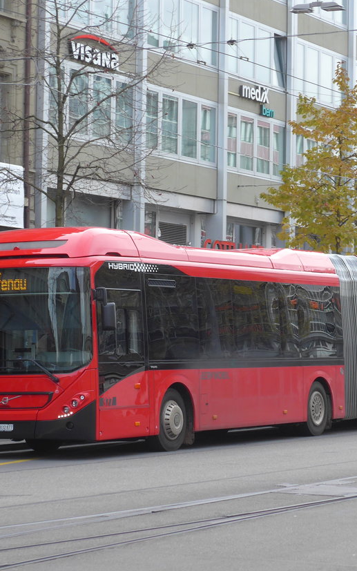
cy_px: 274
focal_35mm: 123
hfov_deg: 10.6
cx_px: 226
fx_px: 1914
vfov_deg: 17.0
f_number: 4.4
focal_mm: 16
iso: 160
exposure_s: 1/200
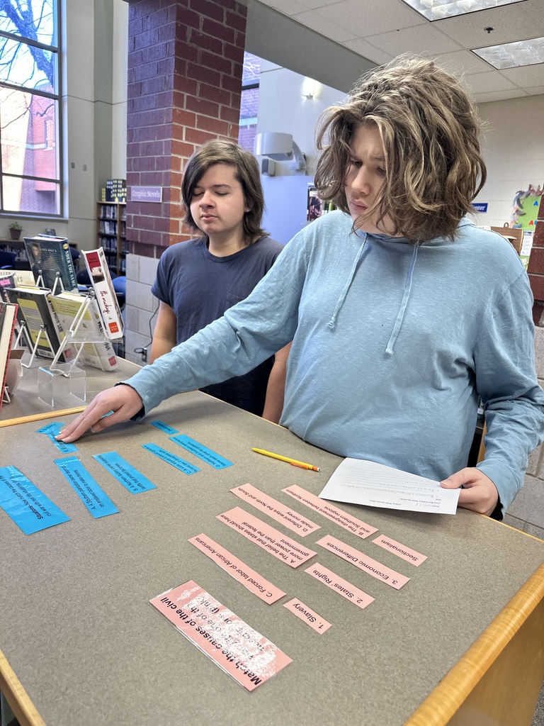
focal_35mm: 24
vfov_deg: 71.6
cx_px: 272
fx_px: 503
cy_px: 363
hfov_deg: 56.8
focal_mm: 6.86
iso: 160
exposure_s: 1/120
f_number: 1.78
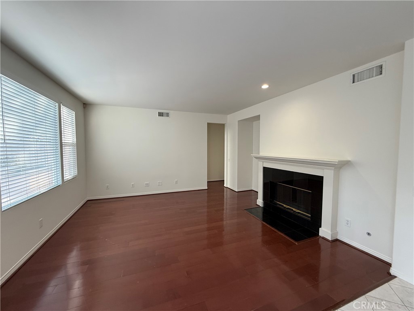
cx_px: 207
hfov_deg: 102.1
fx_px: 167
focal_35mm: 14
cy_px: 156
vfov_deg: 85.7
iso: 250
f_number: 2.2
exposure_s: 1/120
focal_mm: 2.22
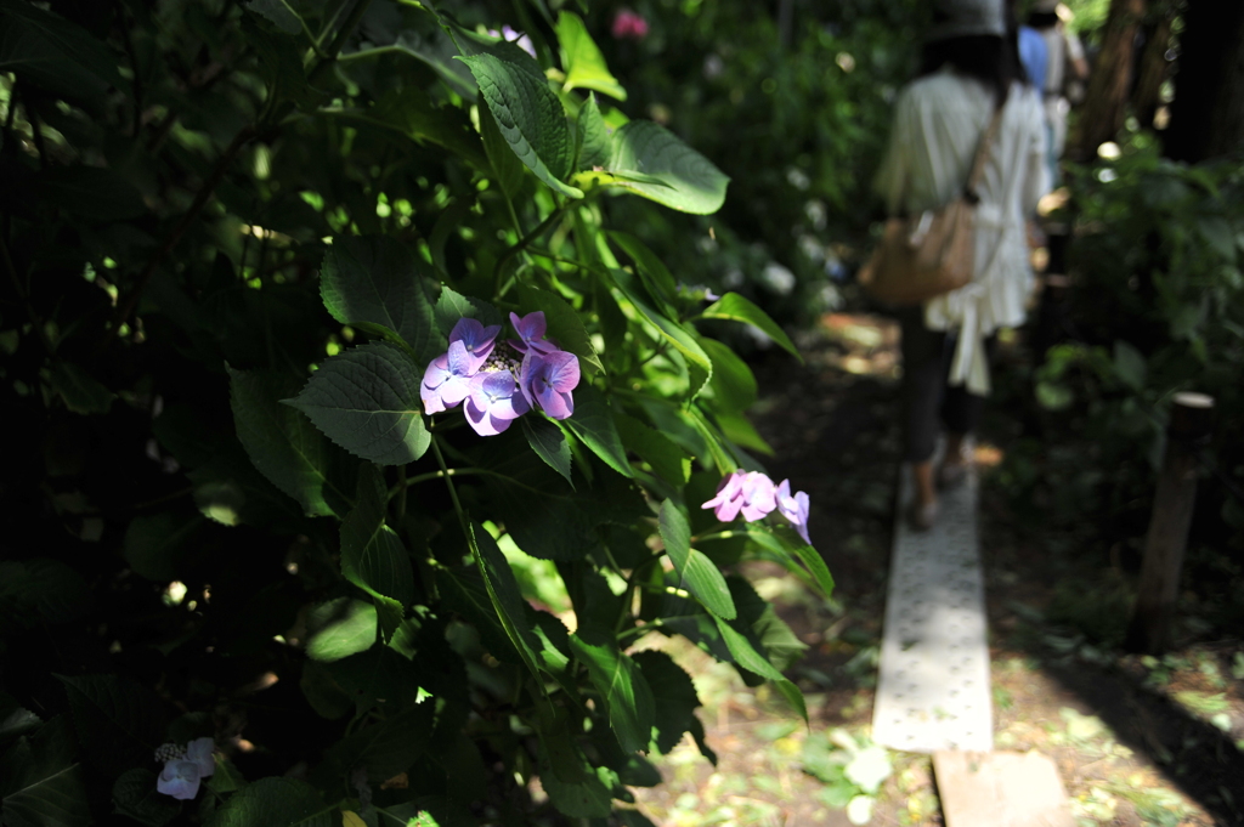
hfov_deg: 58.8
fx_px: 1105
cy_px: 414
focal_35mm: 32
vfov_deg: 41.1
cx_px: 622
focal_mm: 32
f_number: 2.8
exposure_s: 1/1250
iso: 200
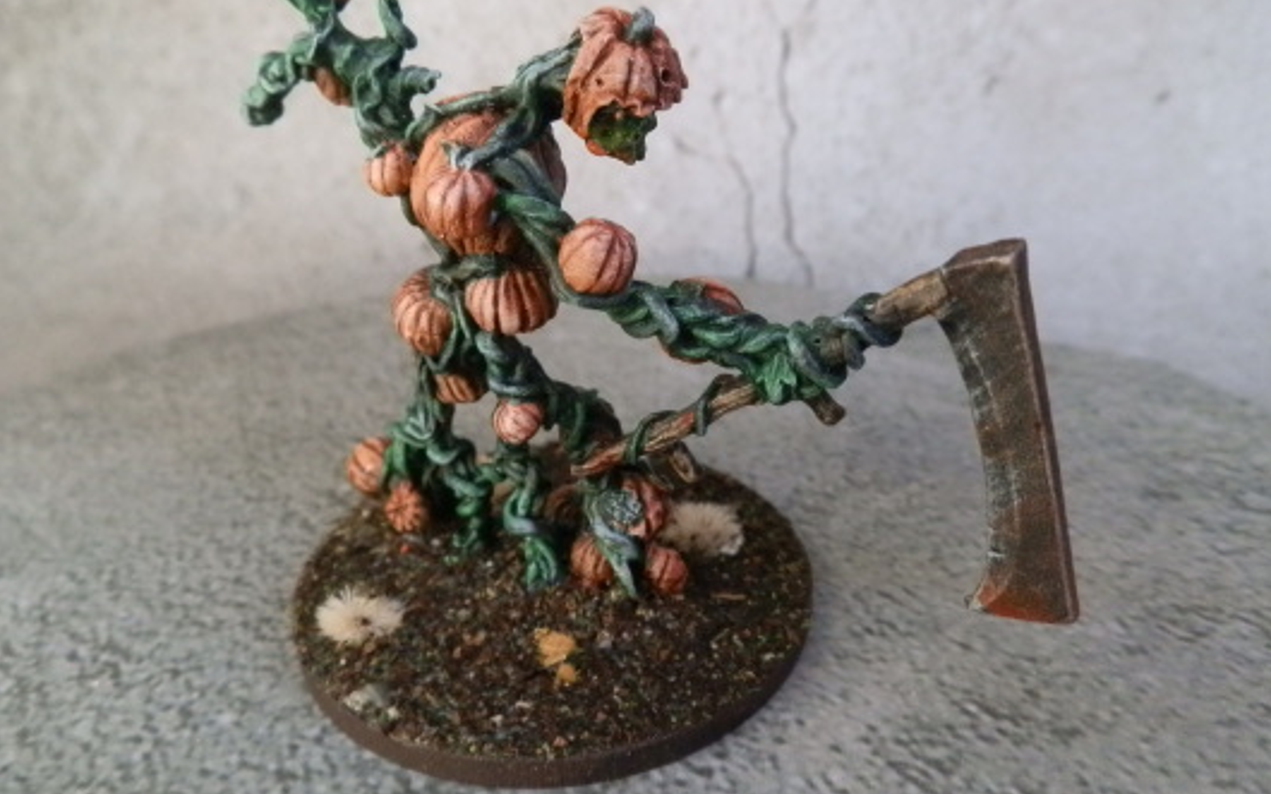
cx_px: 640
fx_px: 1039
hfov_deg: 62.9
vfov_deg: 41.8
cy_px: 357
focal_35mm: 30
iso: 400
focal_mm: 5
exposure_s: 1/125
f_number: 3.1
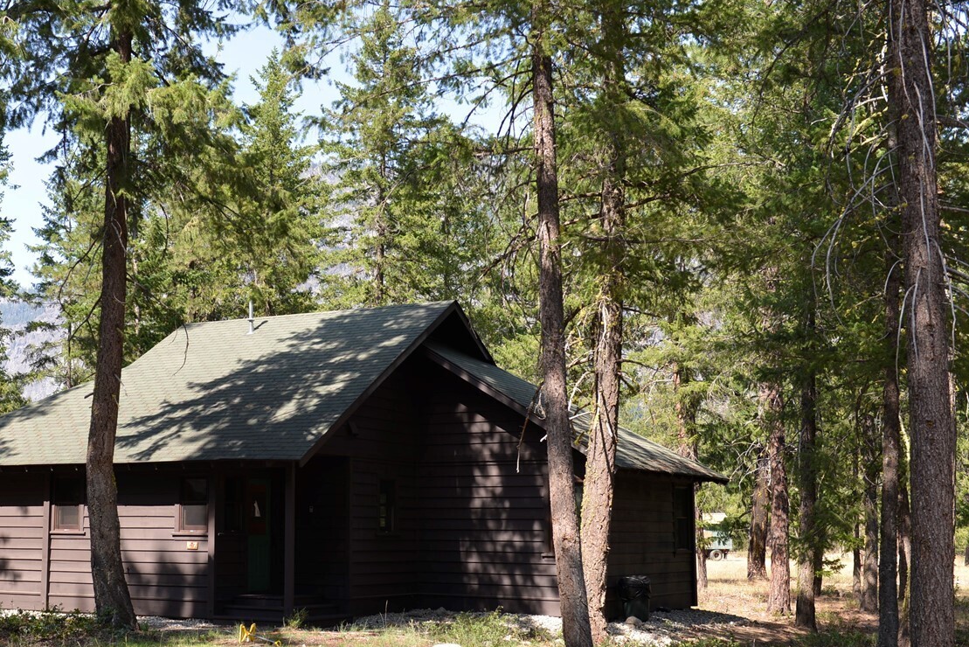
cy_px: 367
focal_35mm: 52
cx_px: 322
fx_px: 1400
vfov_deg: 26.0
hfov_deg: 37.8
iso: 100
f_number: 5
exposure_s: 1/200
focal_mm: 34
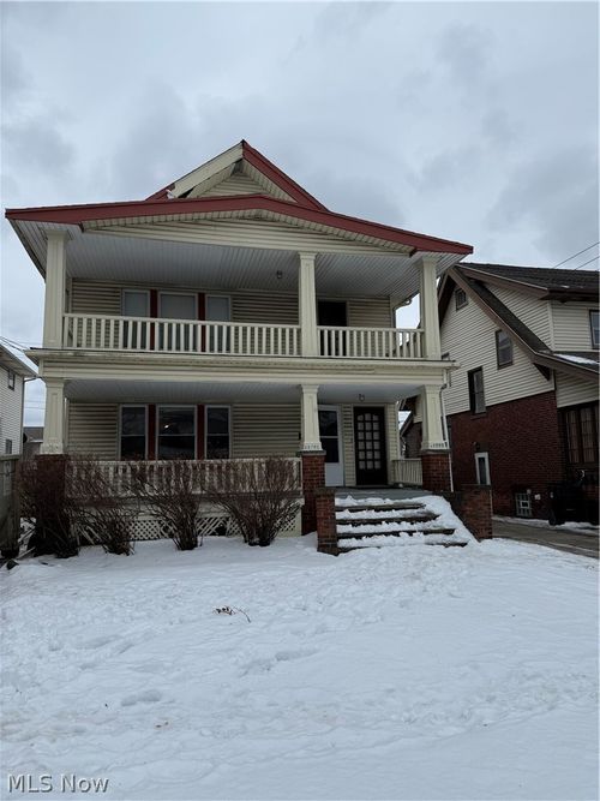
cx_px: 300
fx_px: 555
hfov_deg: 56.8
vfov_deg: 71.6
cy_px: 400
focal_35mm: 24
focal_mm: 6.76
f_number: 1.78
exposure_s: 1/2611
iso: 80
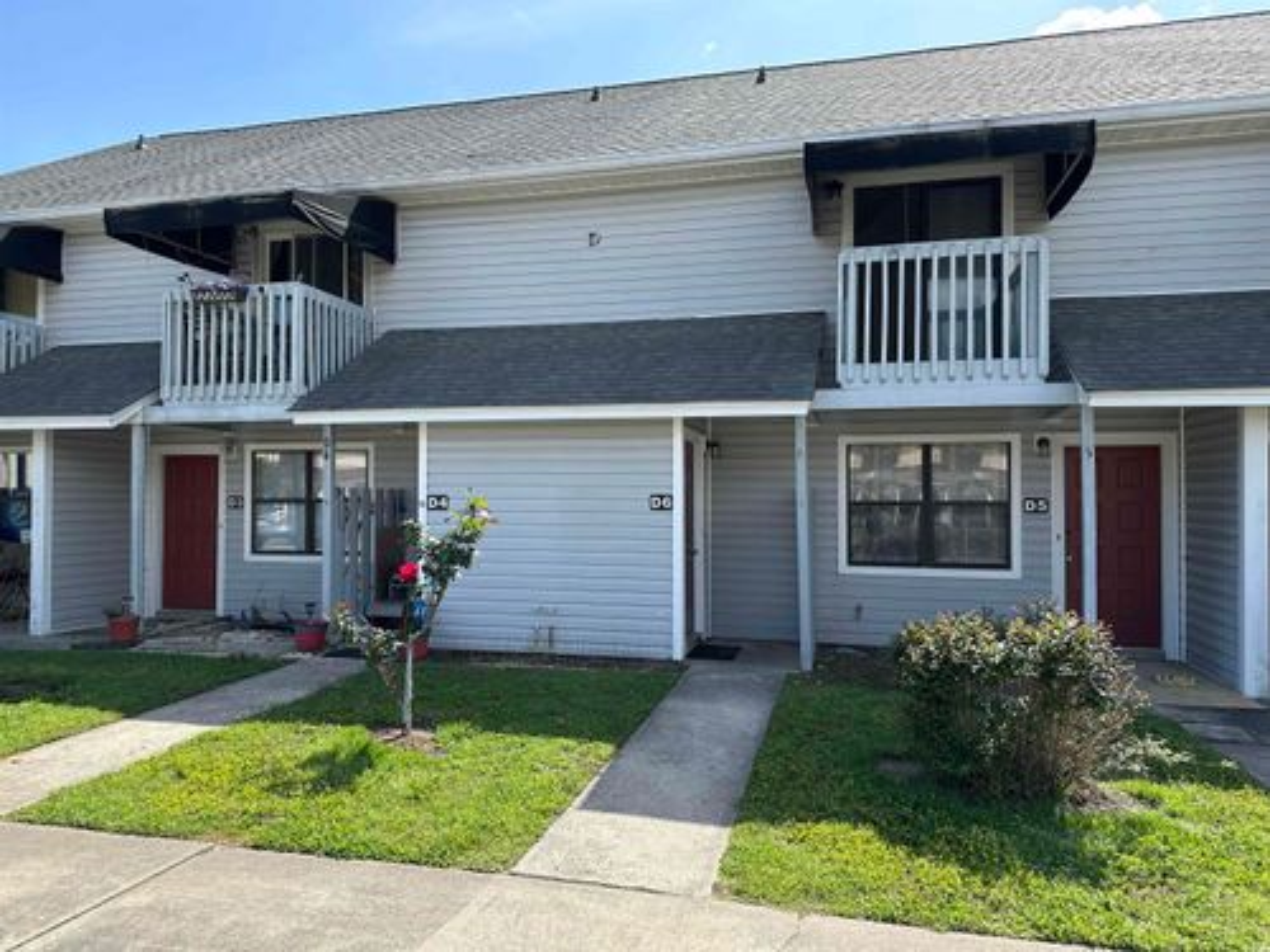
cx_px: 635
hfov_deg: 71.6
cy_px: 476
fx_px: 881
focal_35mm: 24
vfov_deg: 56.8
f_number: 1.78
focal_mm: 6.86
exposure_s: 1/1751
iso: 80
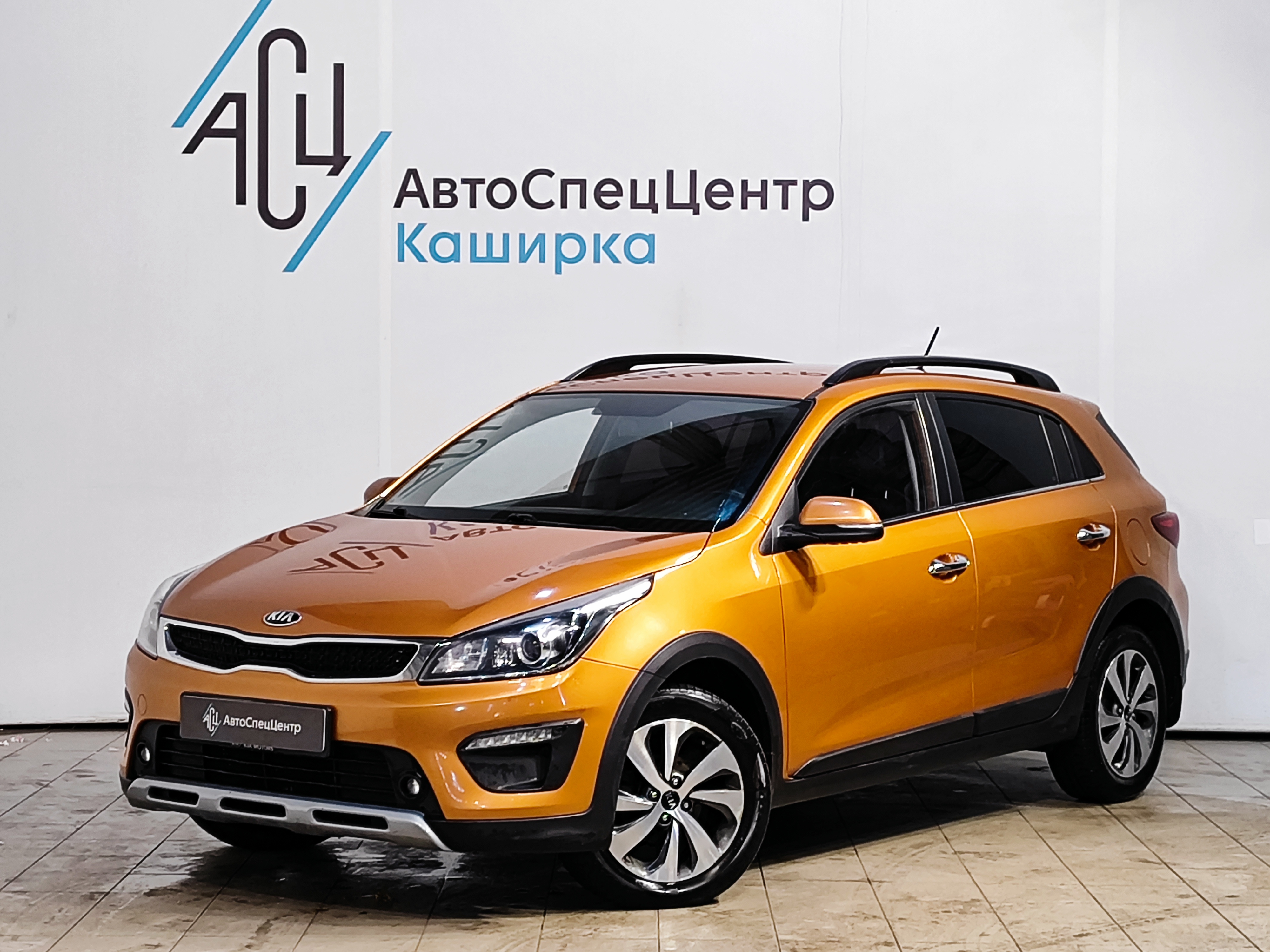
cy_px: 476
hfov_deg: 71.6
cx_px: 635
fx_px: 881
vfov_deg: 56.8
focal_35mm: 24
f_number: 1.89
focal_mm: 5.89
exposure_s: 1/100
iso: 476
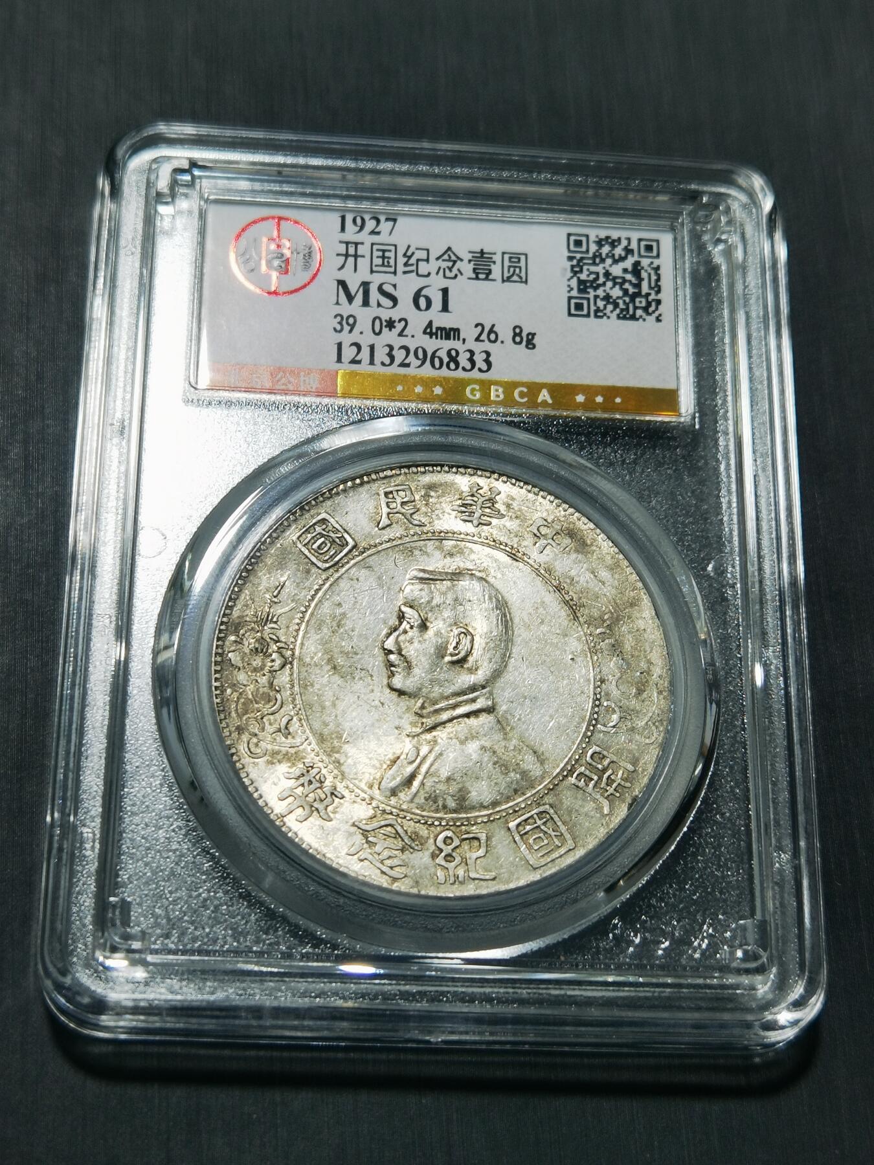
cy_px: 582
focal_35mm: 59
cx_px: 437
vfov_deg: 32.7
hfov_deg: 24.8
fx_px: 1986
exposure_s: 1/100
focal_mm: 6.67
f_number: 1.9
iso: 64
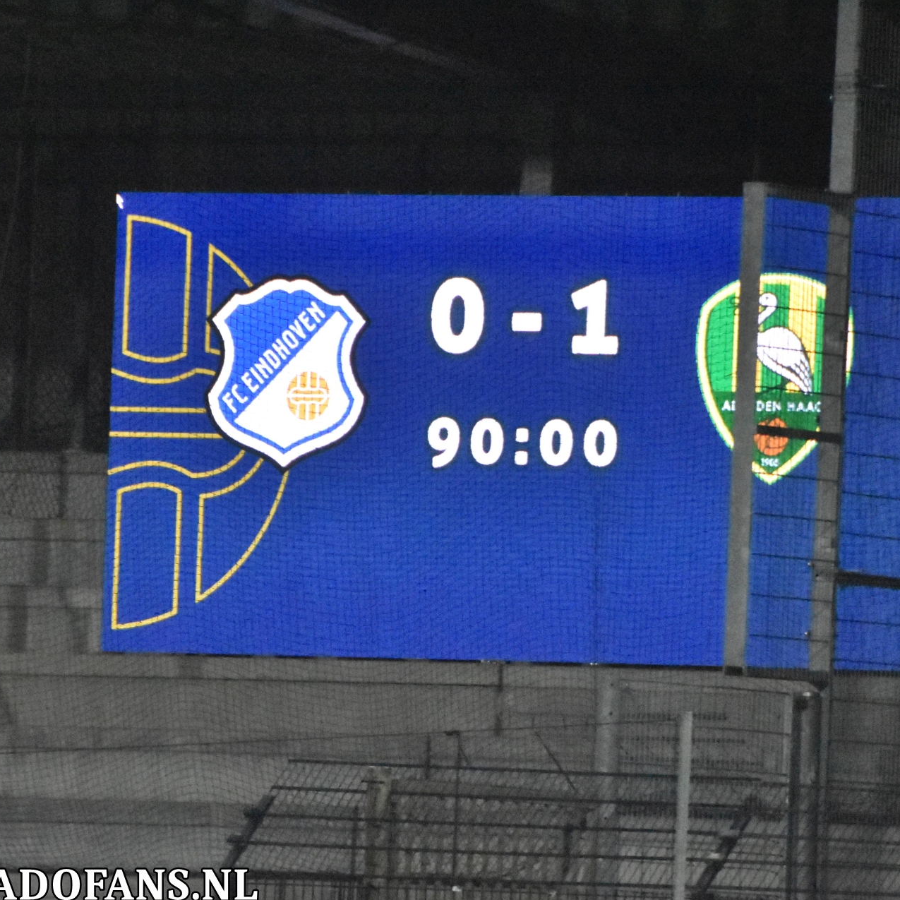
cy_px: 451
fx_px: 11295
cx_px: 623
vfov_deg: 4.6
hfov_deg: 4.6
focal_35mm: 384
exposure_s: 1/800
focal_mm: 200
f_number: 5.6
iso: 10000
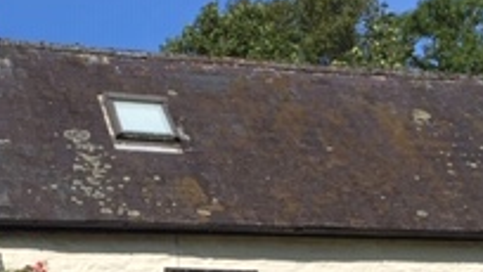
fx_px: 1269
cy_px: 307
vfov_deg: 12.0
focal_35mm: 99
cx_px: 161
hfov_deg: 21.5
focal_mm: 4.15
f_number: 2.2
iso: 25
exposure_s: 1/2331
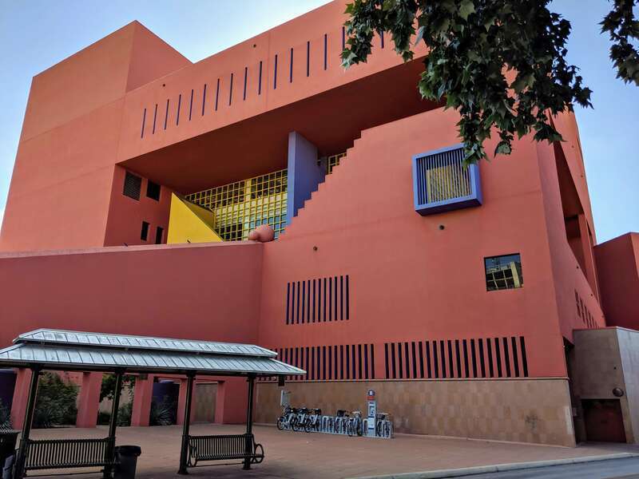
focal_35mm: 27
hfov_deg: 65.3
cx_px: 320
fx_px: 498
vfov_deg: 51.4
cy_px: 240
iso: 40
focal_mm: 4.44
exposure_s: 1/1957
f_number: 1.8
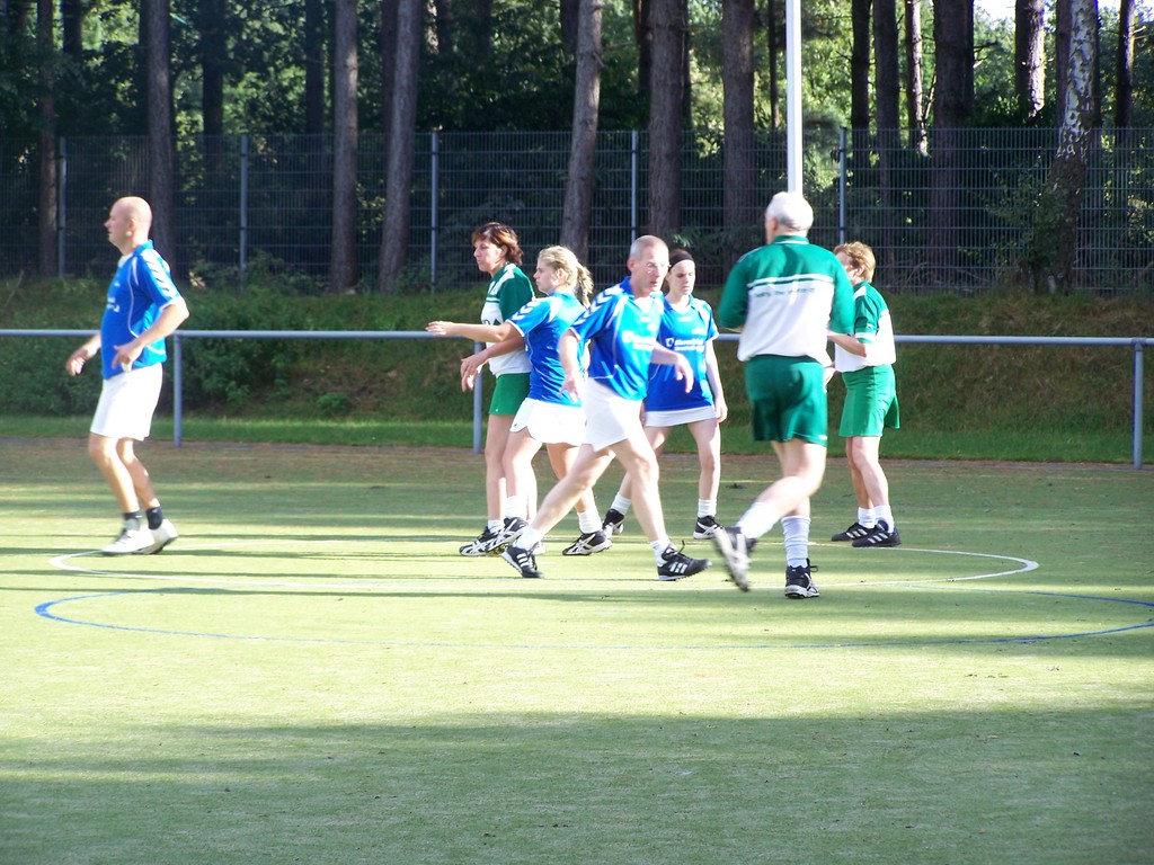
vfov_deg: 8.8
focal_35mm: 169
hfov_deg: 11.7
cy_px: 432
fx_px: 5634
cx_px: 577
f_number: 3.3
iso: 64
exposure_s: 1/160
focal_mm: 28
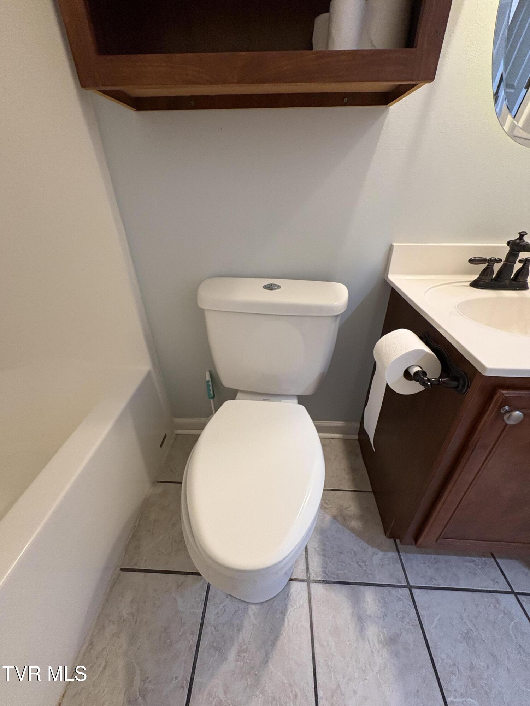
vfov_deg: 102.1
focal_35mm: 14
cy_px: 353
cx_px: 265
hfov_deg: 85.7
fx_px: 286
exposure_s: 1/60
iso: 250
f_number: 2.2
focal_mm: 2.22
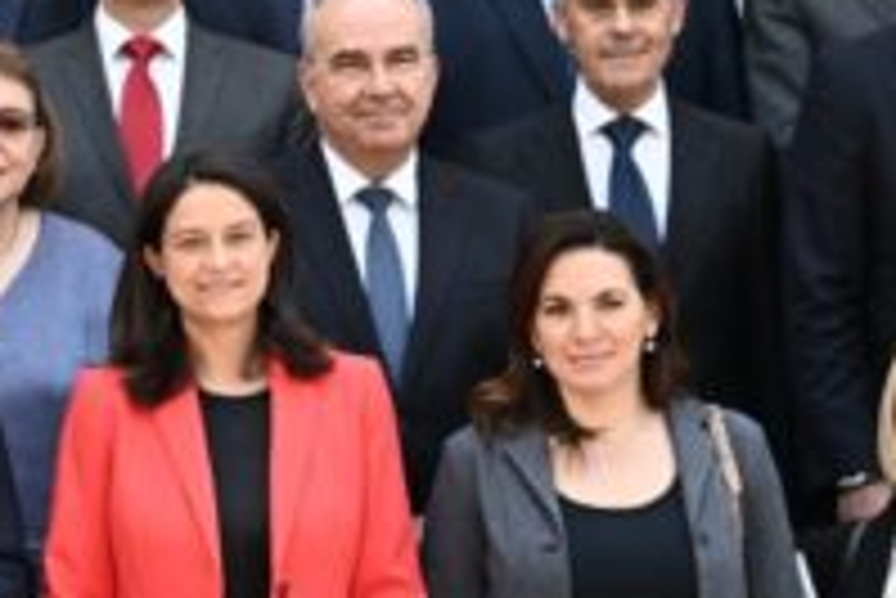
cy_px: 234
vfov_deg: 6.1
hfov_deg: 9.0
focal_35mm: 226
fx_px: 5629
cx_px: -266
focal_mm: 75
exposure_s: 1/250
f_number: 5.6
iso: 500
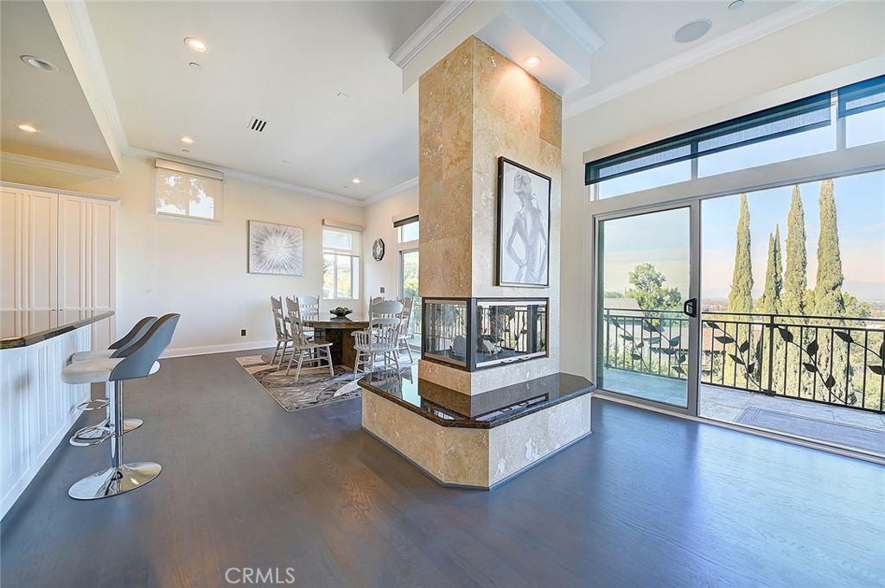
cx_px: 442
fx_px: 319
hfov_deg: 108.4
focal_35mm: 13
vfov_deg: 85.3
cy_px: 294
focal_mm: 13
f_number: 8
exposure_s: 1/20
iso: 250
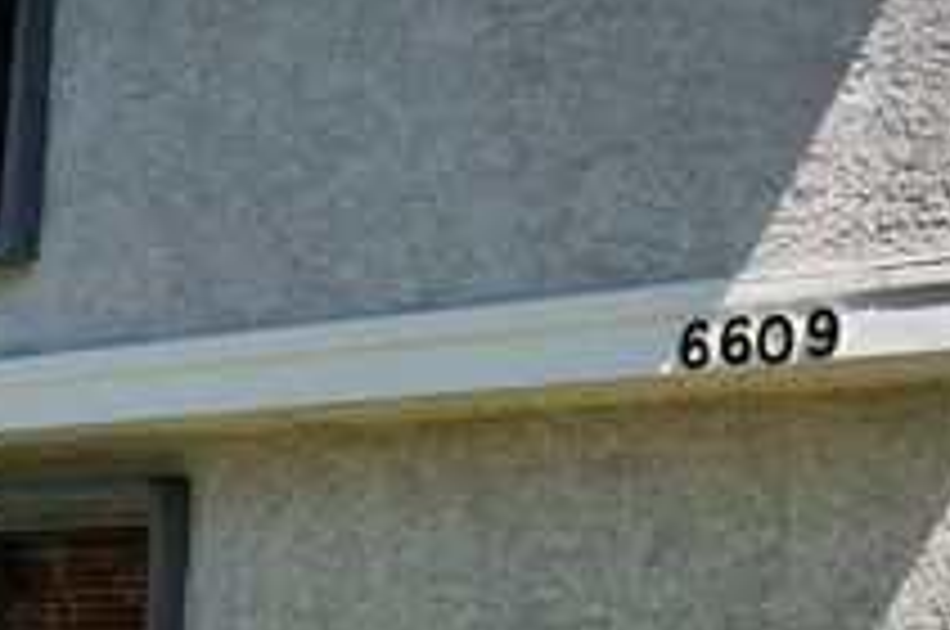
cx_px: 806
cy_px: 596
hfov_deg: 33.7
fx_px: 1502
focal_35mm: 57
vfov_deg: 23.0
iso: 100
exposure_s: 1/100
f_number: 11
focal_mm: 16
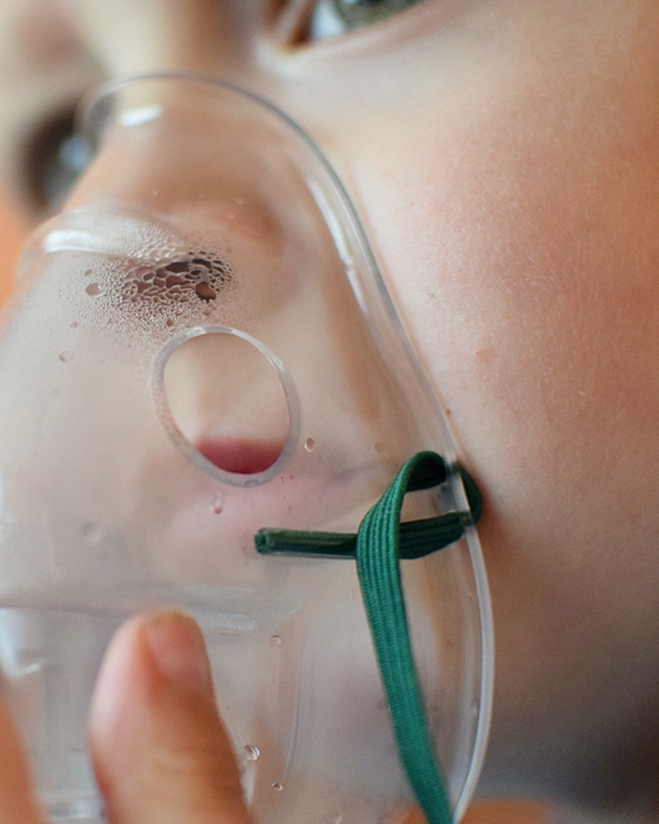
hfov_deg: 20.4
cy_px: 411
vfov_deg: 25.5
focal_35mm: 75
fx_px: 1821
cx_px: 192
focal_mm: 35
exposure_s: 1/500
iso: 1800
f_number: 2
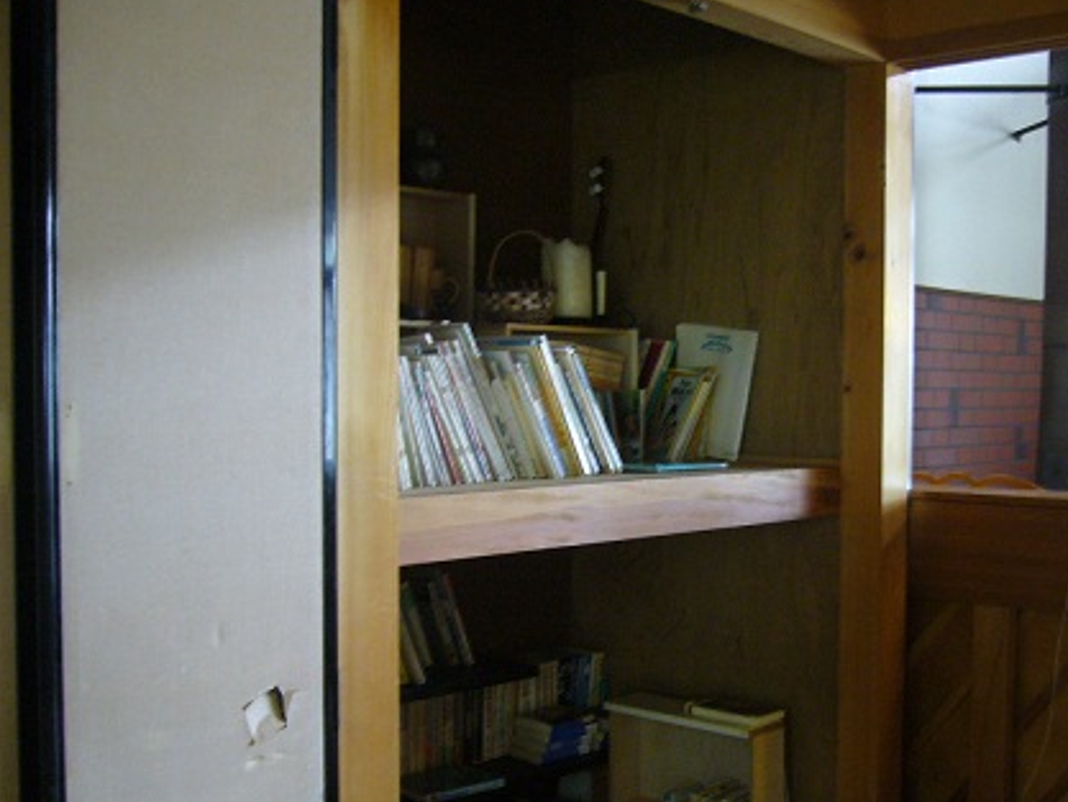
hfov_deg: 43.6
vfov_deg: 33.6
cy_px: 459
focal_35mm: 43
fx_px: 1327
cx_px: 635
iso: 200
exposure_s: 1/8
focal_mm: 5.8
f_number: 2.8
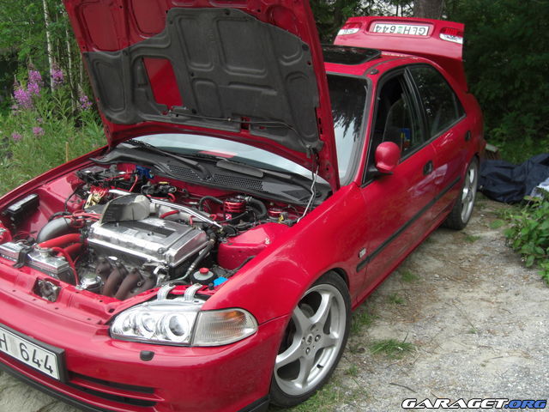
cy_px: 206
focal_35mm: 38
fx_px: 603
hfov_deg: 49.0
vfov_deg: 37.7
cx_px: 274
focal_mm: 7.9
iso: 80
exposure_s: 1/250
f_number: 2.8
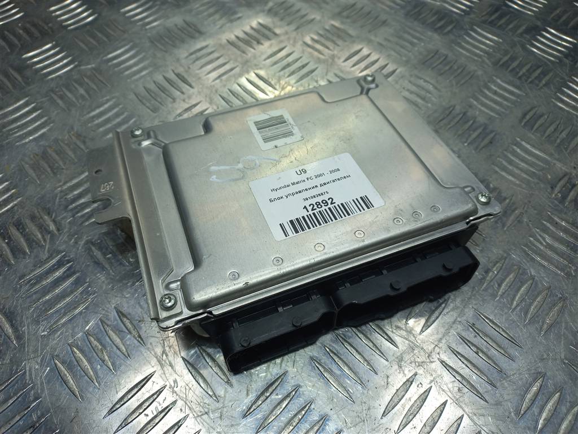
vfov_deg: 54.9
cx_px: 289
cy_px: 217
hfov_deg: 69.4
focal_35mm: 25
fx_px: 417
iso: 25
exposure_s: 1/100
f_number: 1.8
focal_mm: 4.6
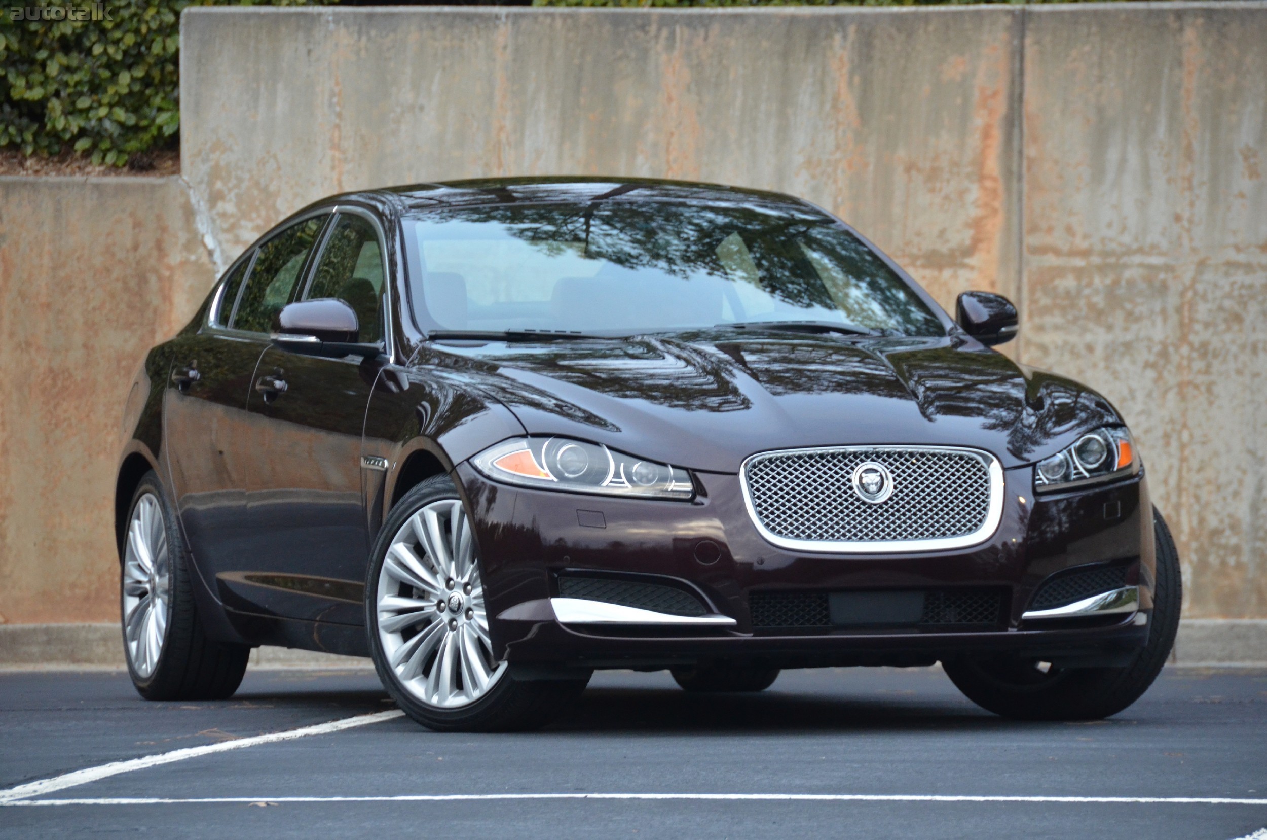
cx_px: 634
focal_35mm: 255
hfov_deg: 8.1
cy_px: 420
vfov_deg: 5.4
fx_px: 8956
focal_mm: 170
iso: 1600
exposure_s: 1/125
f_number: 5.6
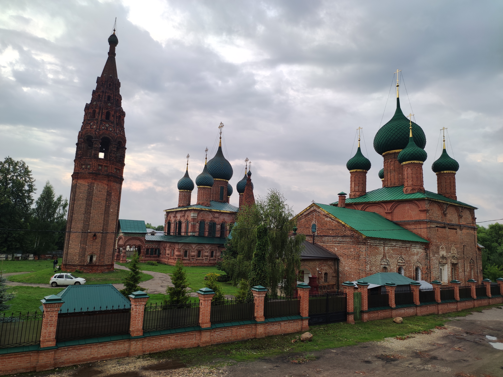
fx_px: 247
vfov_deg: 74.6
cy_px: 188
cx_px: 252
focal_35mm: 17
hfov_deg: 91.1
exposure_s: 1/120
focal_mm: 4.74
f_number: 1.79
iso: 66
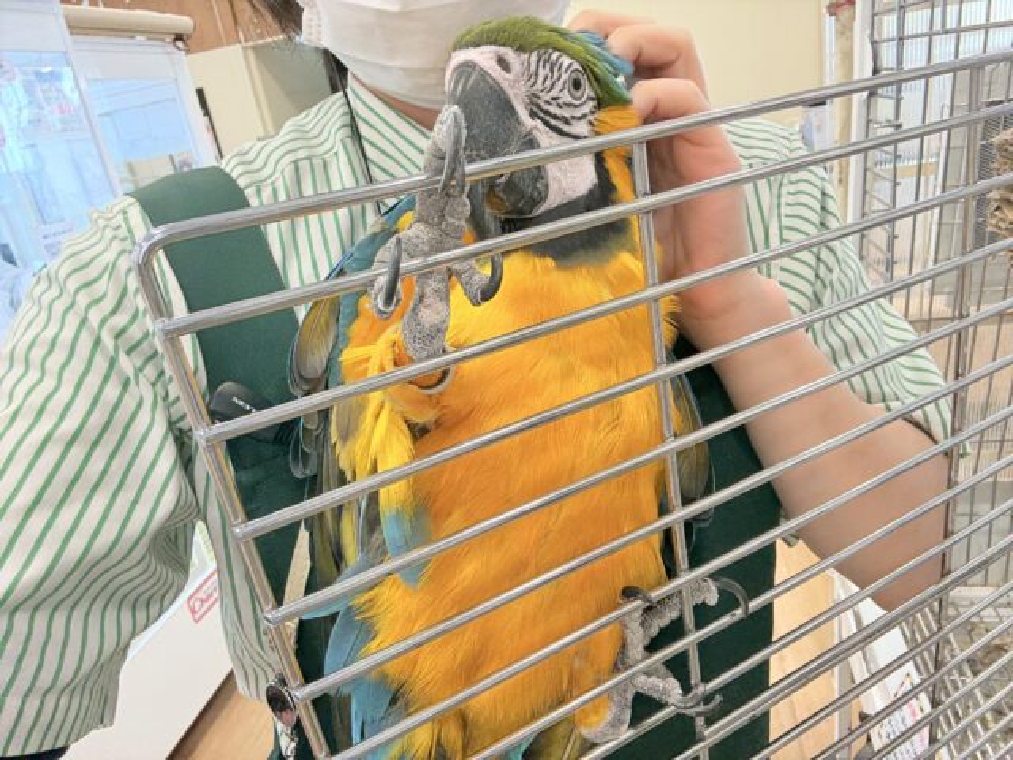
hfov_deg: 73.9
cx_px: 506
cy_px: 380
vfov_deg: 58.9
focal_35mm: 23
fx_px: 673
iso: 100
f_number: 1.9
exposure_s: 1/50
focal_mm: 2.69
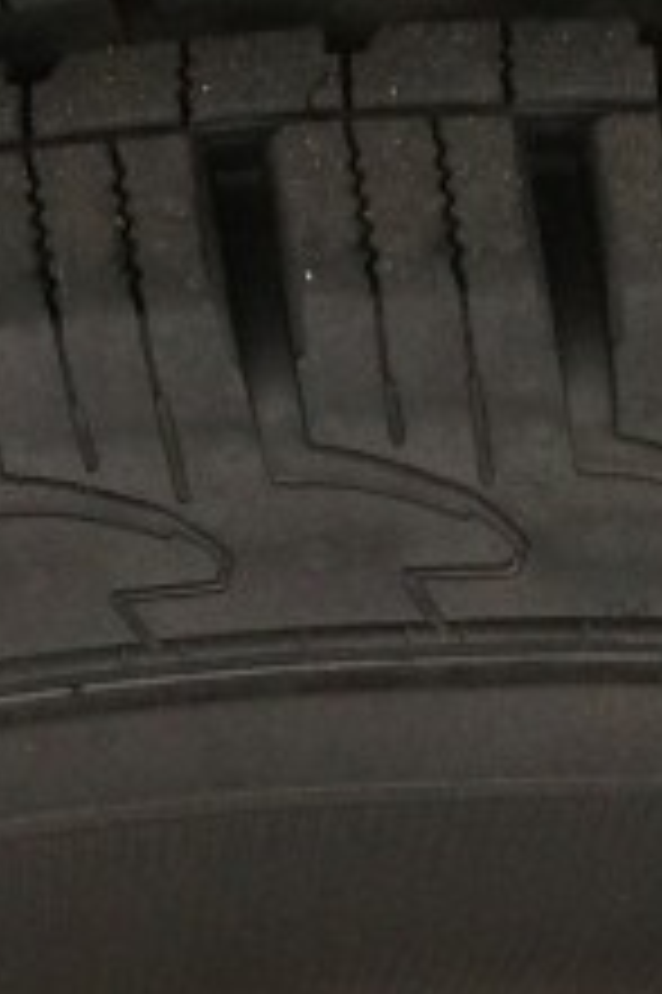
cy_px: 1003
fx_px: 4392
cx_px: 540
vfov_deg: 12.8
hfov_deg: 8.6
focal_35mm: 159
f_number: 2.4
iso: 100
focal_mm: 4.13
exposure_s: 1/120
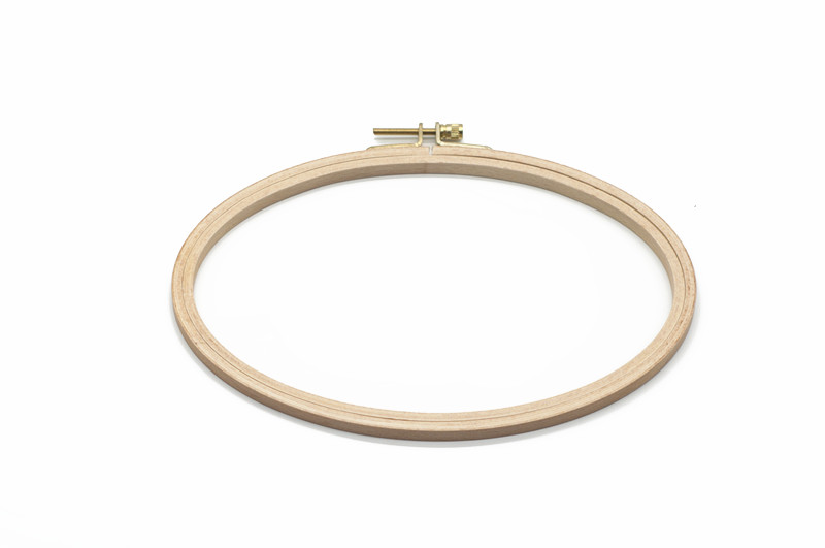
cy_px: 274
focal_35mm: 75
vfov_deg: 18.1
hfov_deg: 27.0
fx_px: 1716
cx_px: 412
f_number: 4.8
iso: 100
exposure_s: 1/125
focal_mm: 50
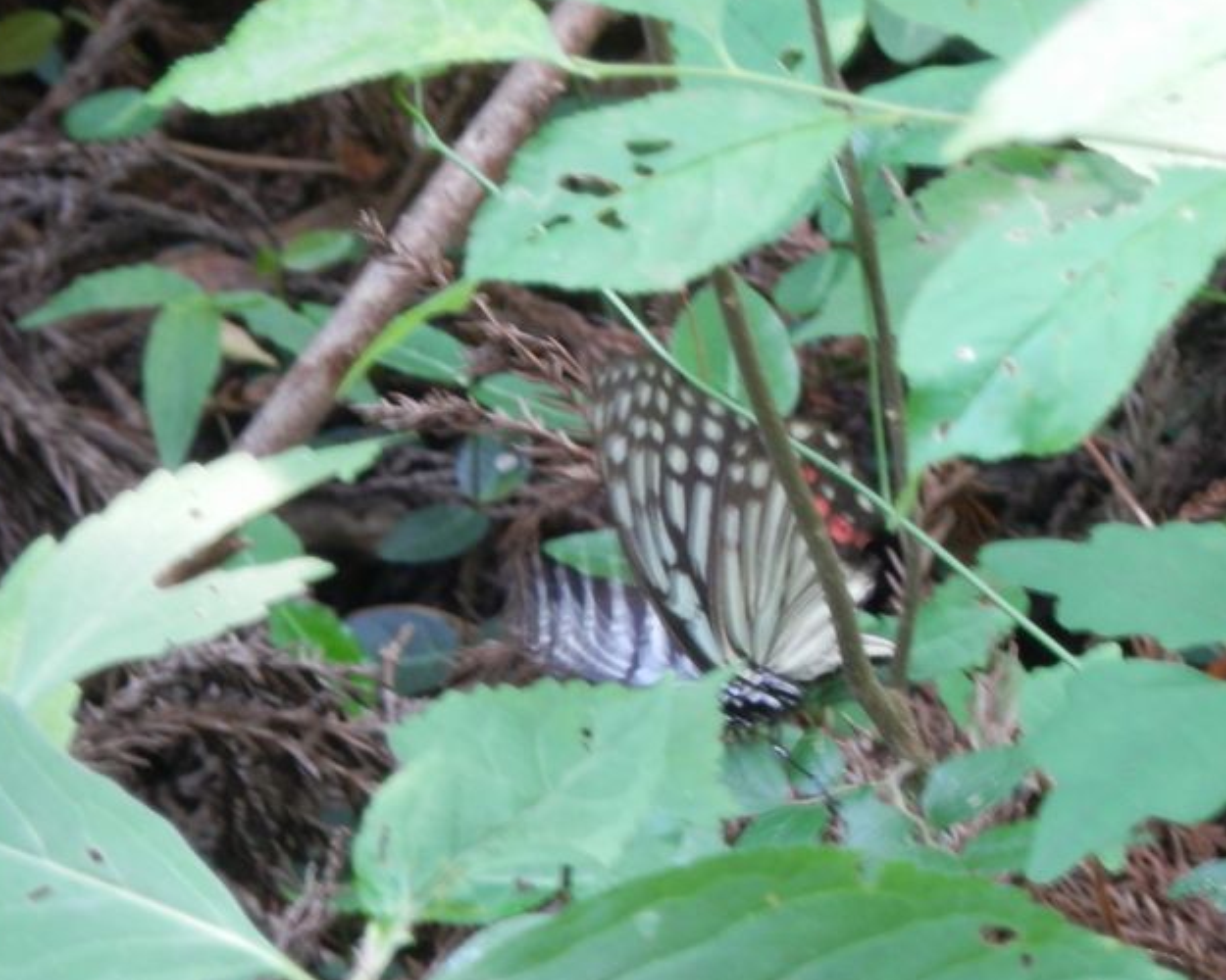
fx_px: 22678
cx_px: 696
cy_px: 578
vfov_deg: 2.5
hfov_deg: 3.1
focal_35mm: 625
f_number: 6.9
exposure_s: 1/4
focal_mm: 90
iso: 250
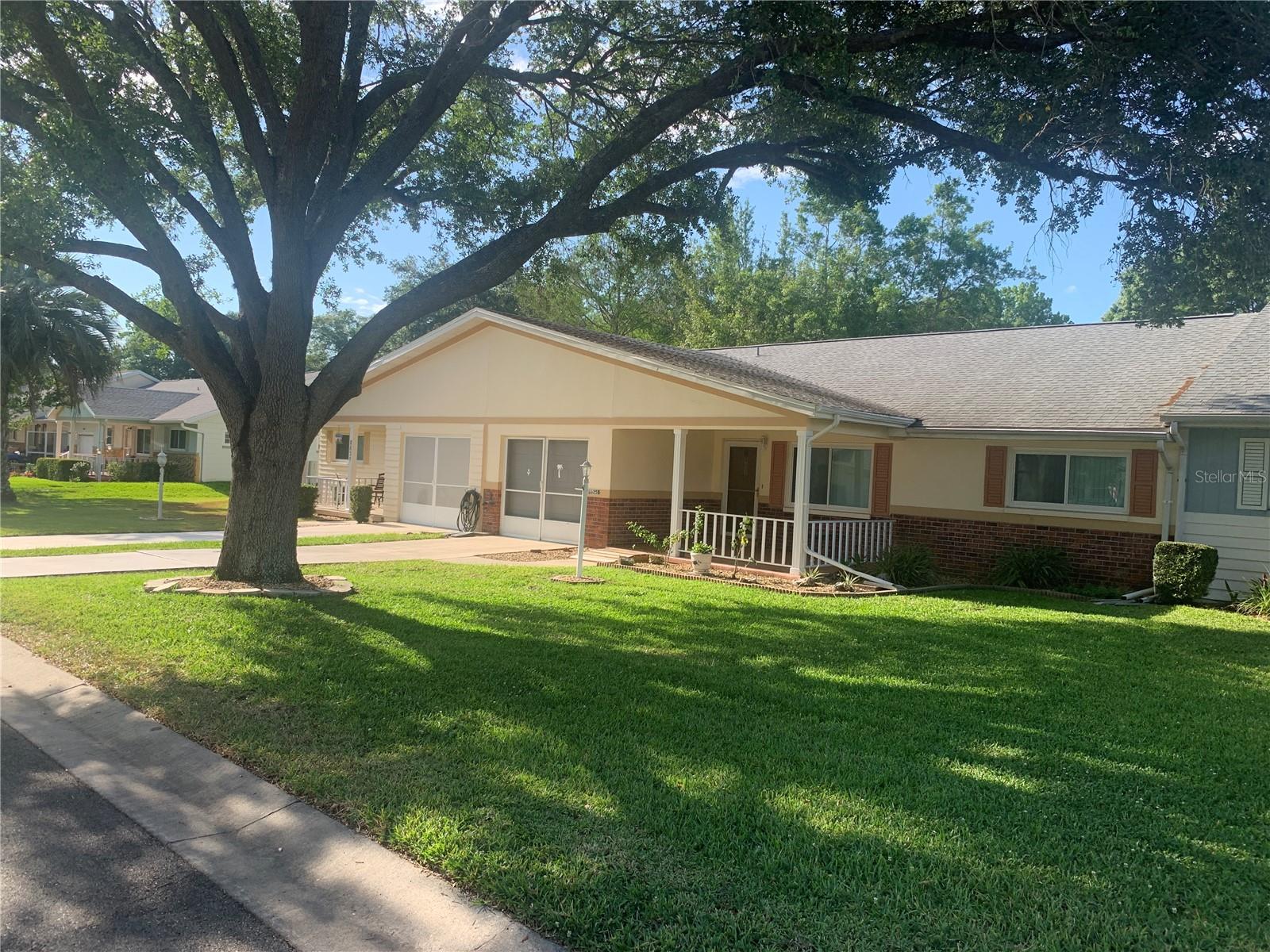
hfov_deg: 67.3
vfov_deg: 53.1
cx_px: 635
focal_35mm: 26
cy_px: 476
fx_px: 954
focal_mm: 4.25
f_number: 1.8
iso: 25
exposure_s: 1/815
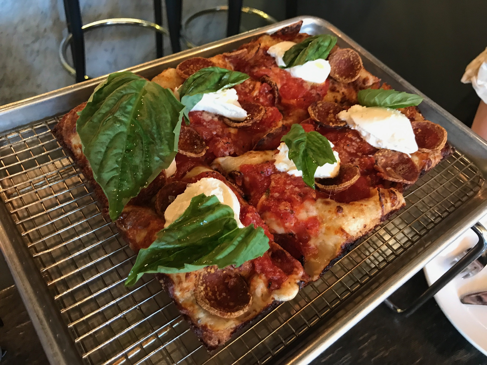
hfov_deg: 63.4
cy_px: 182
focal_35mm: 28
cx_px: 244
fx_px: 394
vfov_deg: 49.7
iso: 100
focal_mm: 3.99
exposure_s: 1/12
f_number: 1.8
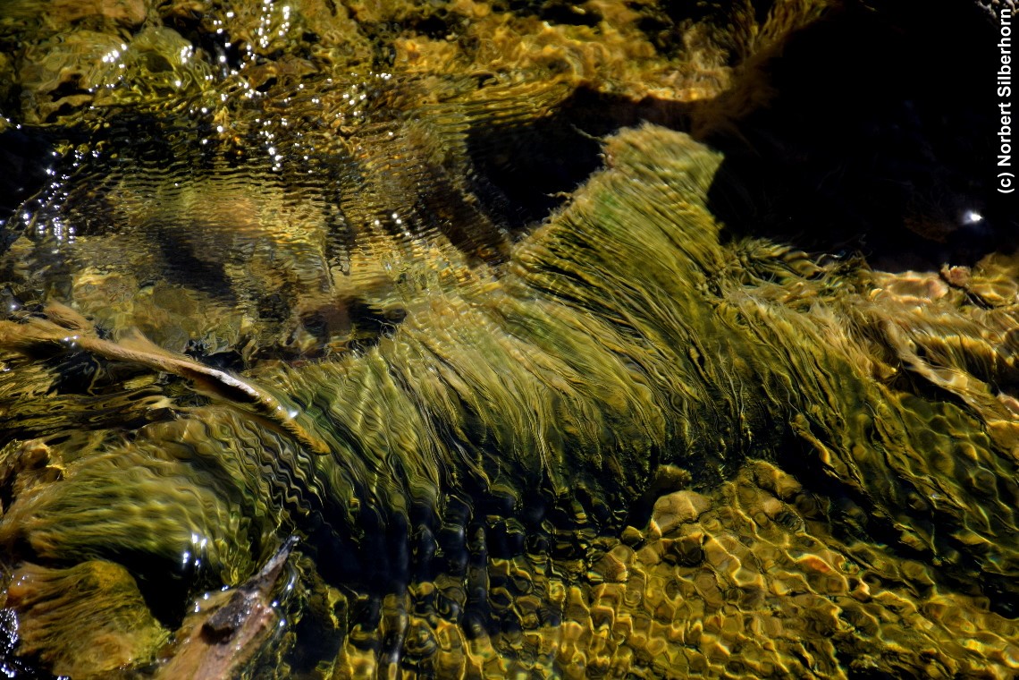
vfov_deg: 6.5
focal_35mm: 210
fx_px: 5944
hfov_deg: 9.8
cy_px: 340
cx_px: 510
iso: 400
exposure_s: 1/1250
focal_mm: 140
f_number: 5.6
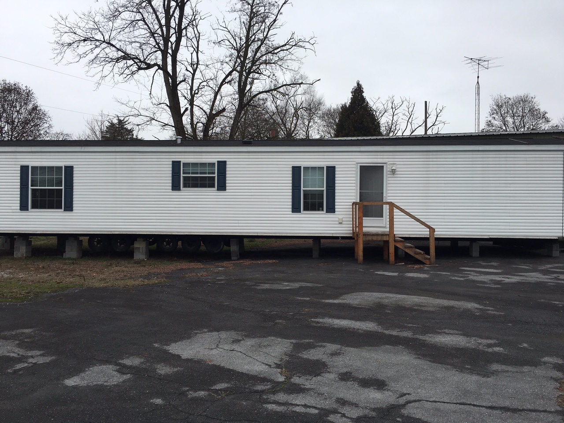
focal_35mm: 29
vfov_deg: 48.2
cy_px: 212
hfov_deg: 61.7
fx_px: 472
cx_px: 282
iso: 25
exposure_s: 1/553
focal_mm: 4.15
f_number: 2.2
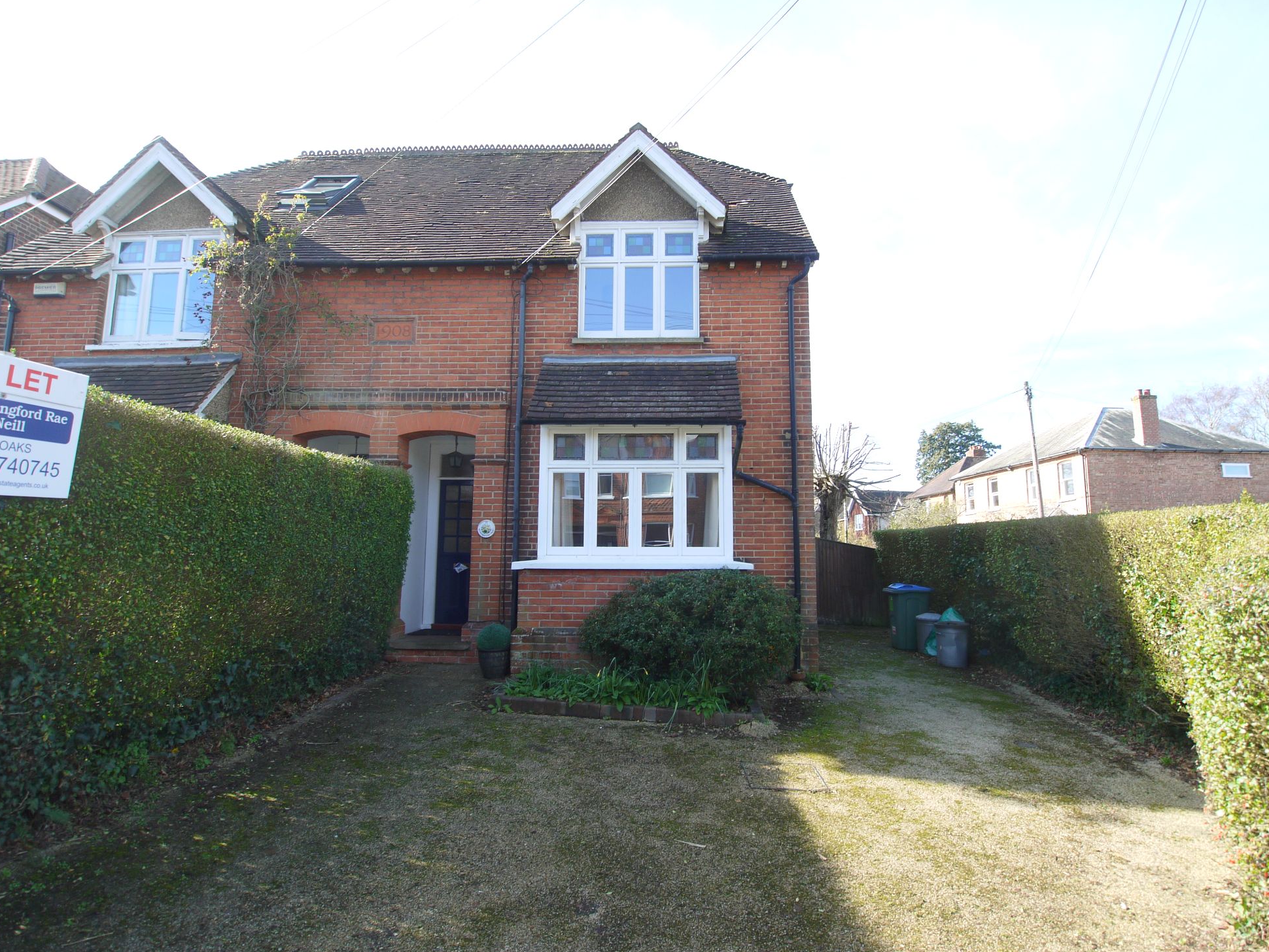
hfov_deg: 84.6
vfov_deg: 68.6
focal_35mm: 19
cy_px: 454
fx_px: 697
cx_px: 663
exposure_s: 1/160
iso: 100
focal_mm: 9
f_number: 5
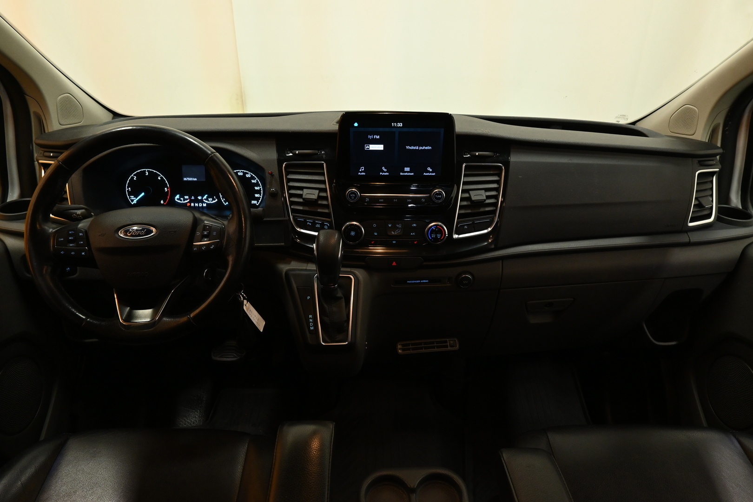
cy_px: 251
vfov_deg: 53.1
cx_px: 376
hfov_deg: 73.7
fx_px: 502
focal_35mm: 24
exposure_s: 1/25
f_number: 6.3
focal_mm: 16
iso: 1250
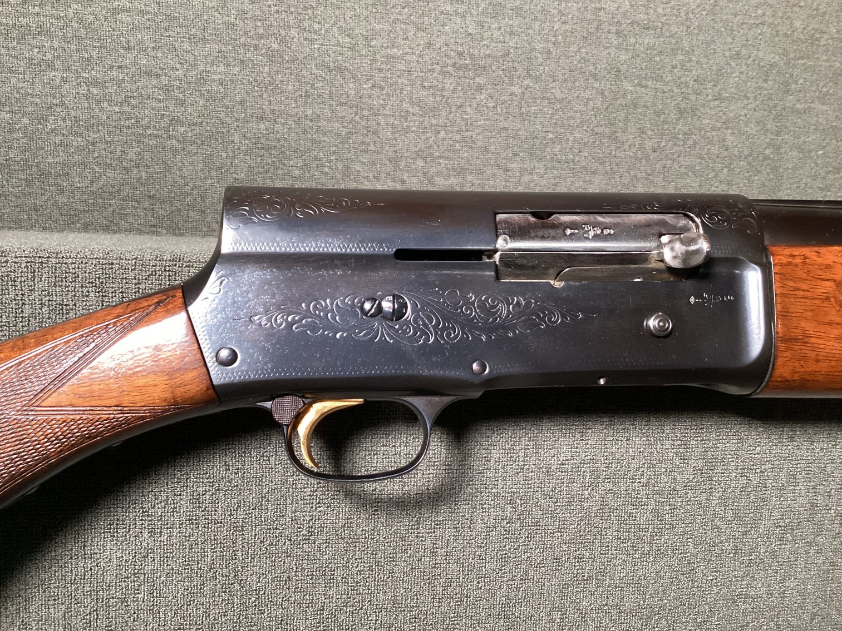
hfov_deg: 58.3
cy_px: 316
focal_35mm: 31
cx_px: 421
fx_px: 754
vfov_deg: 45.4
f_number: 2.4
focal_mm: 3.3
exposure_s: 1/40
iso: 320
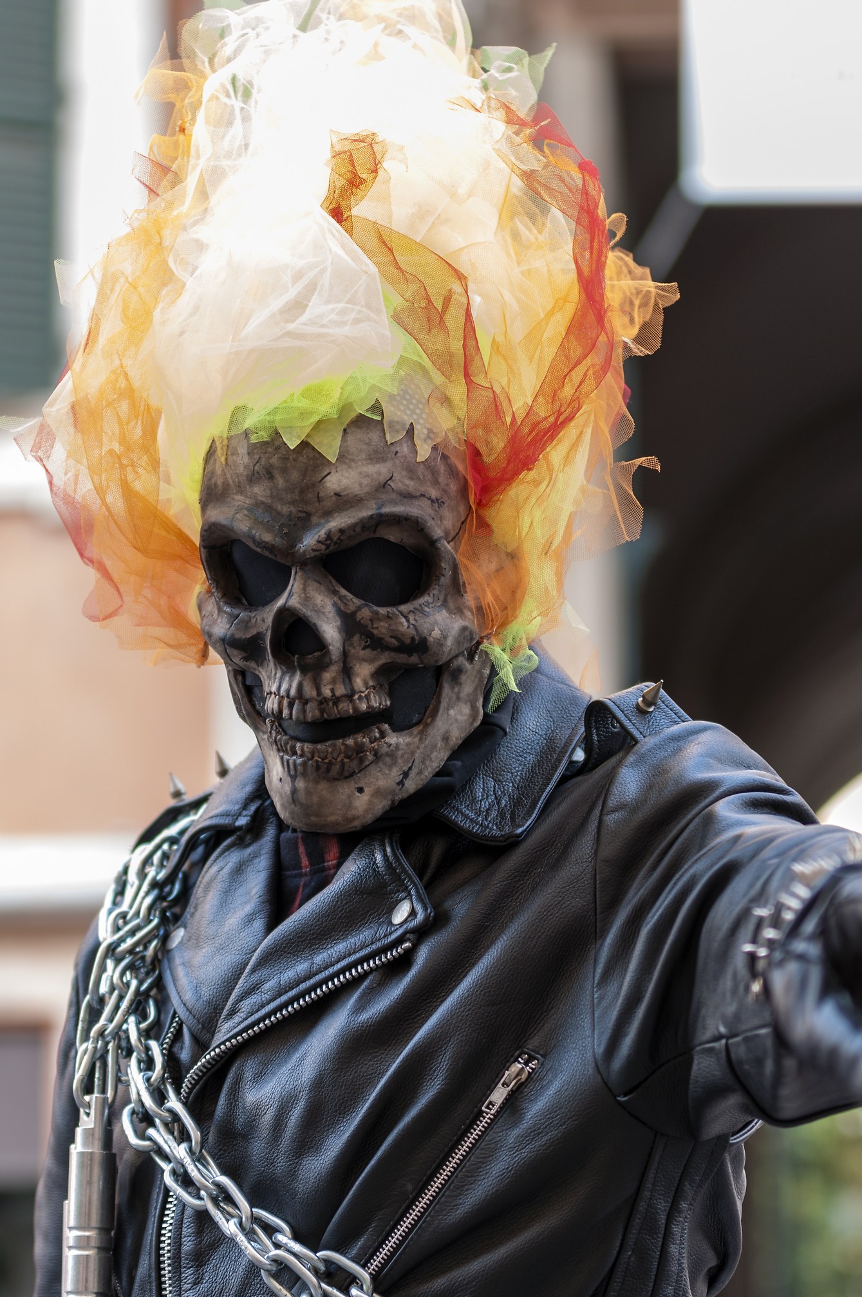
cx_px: 430
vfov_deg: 16.4
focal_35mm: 125
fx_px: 4501
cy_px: 657
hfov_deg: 10.9
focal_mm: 70
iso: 100
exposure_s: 1/60
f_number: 2.8
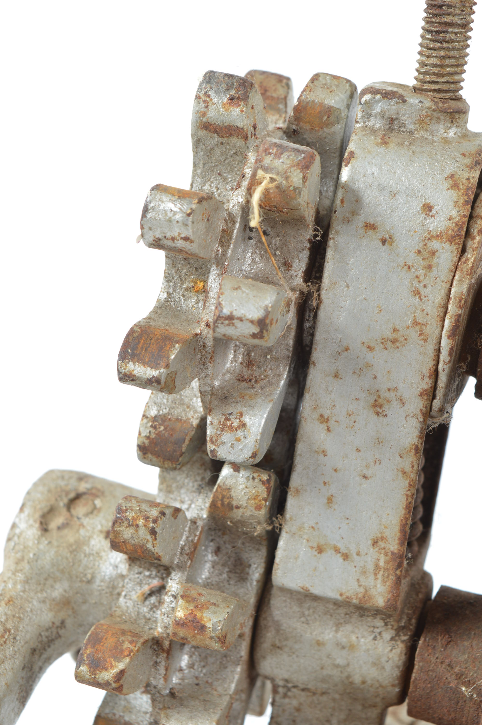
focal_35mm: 82
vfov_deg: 24.6
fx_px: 1660
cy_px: 362
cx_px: 241
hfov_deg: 16.5
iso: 100
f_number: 11
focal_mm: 55
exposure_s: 1/125
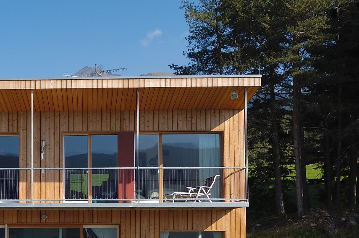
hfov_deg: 33.8
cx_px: 59
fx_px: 568
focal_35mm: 57
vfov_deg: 23.3
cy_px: 200
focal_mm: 20
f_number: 5.6
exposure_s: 1/750
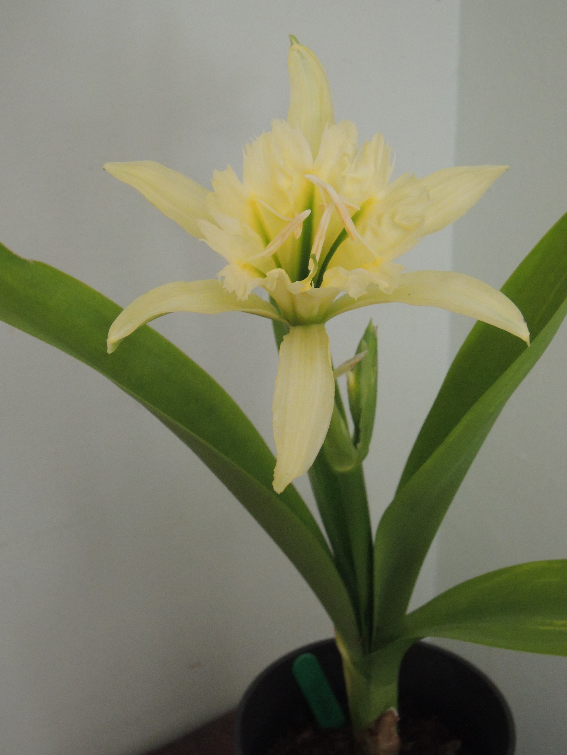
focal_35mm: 50
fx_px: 1092
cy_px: 378
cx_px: 284
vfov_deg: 38.2
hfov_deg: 29.1
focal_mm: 9
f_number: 3.7
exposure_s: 1/15
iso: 800
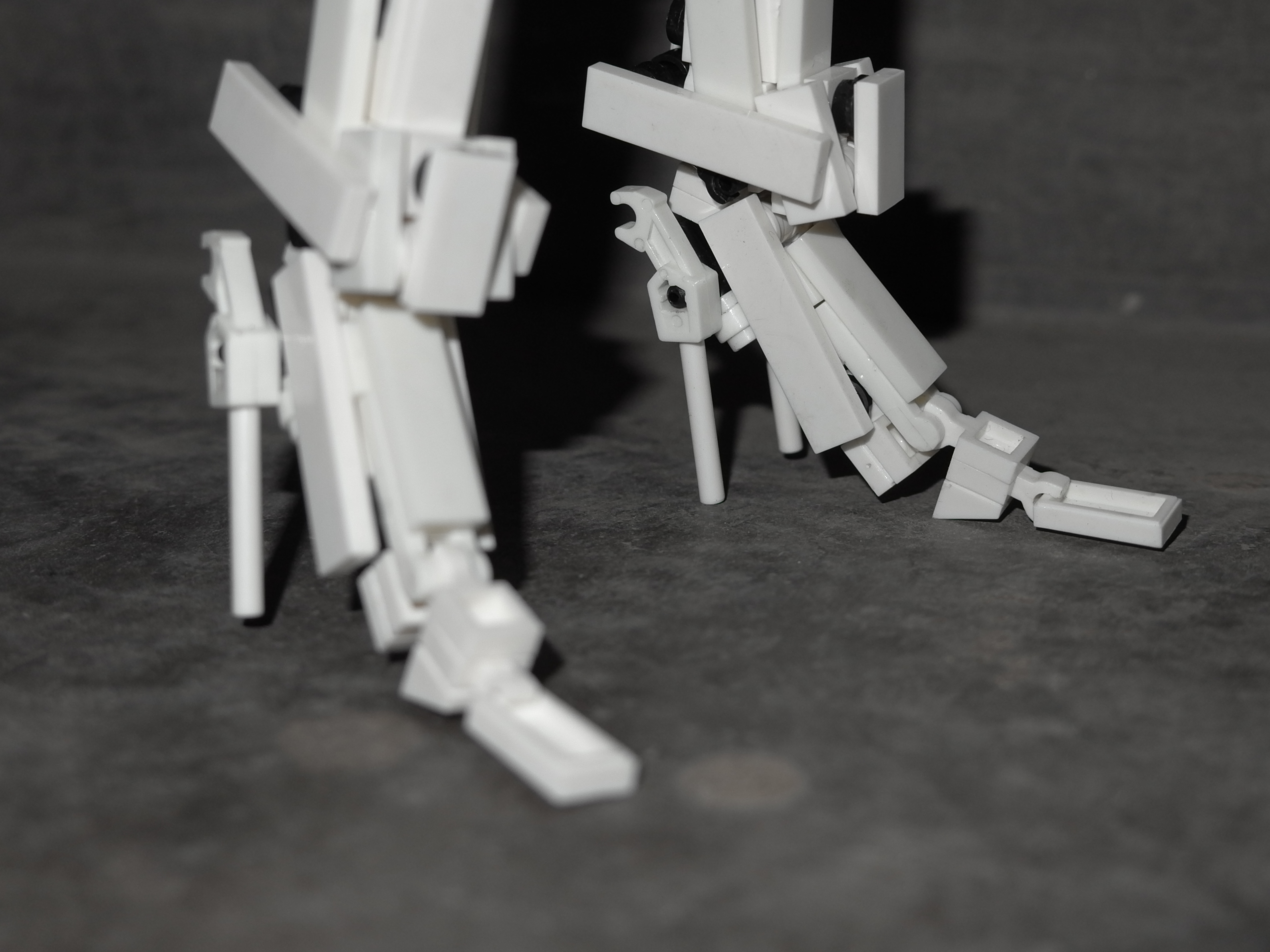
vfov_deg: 25.1
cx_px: 640
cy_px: 348
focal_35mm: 58
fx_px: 2128
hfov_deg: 33.2
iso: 400
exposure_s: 1/40
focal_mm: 25.8
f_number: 4.6
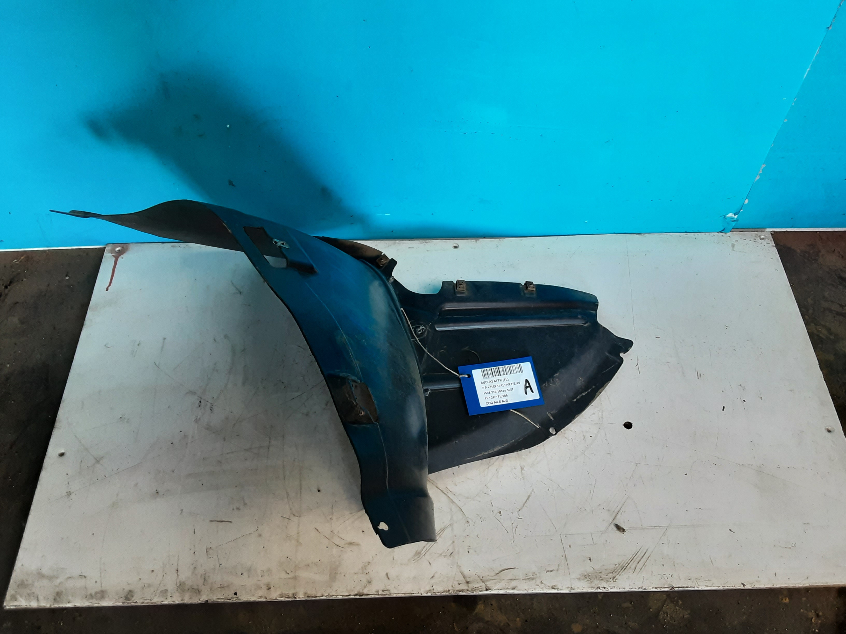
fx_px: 660
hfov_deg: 65.3
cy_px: 317
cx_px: 423
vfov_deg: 51.4
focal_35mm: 27
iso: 100
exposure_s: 1/50
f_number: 1.9
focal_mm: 2.91
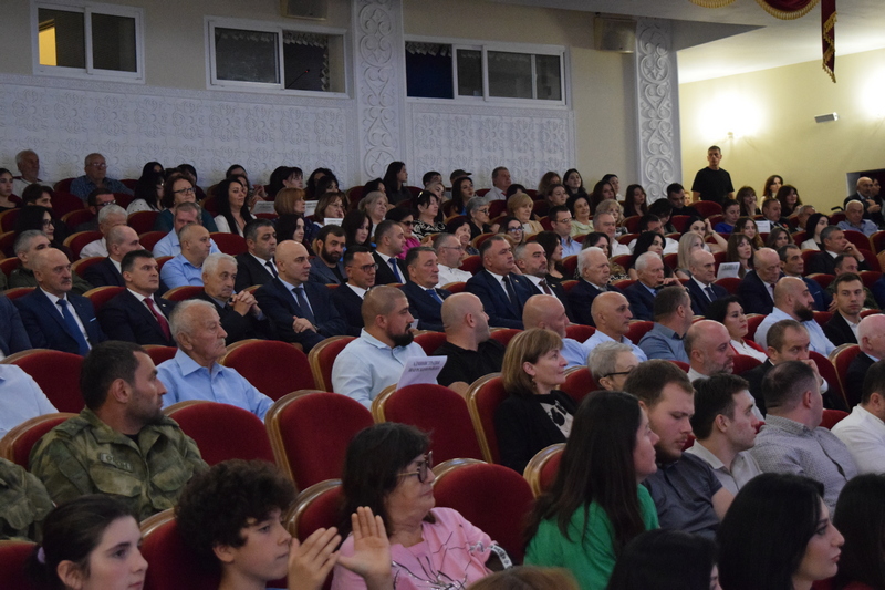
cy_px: 295
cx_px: 442
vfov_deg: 21.6
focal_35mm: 63
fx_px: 1548
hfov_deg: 31.9
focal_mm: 42
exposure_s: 1/40
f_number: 5
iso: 6400
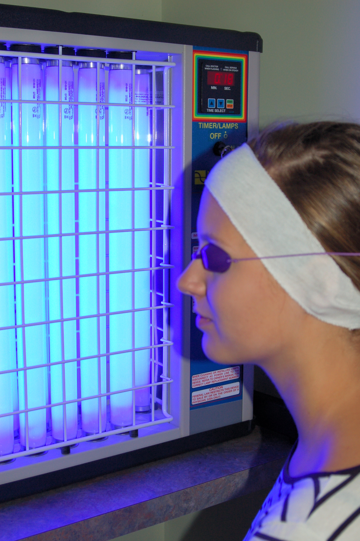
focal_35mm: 57
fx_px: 857
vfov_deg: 35.1
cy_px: 270
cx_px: 180
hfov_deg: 23.7
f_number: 5.6
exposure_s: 1/500
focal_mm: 38
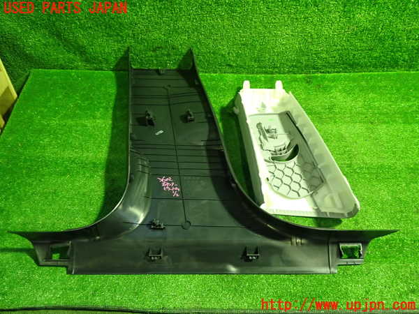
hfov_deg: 60.0
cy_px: 157
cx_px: 210
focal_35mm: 30
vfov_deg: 46.8
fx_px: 363
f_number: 2.3
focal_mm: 5.4
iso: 500
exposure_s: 1/30
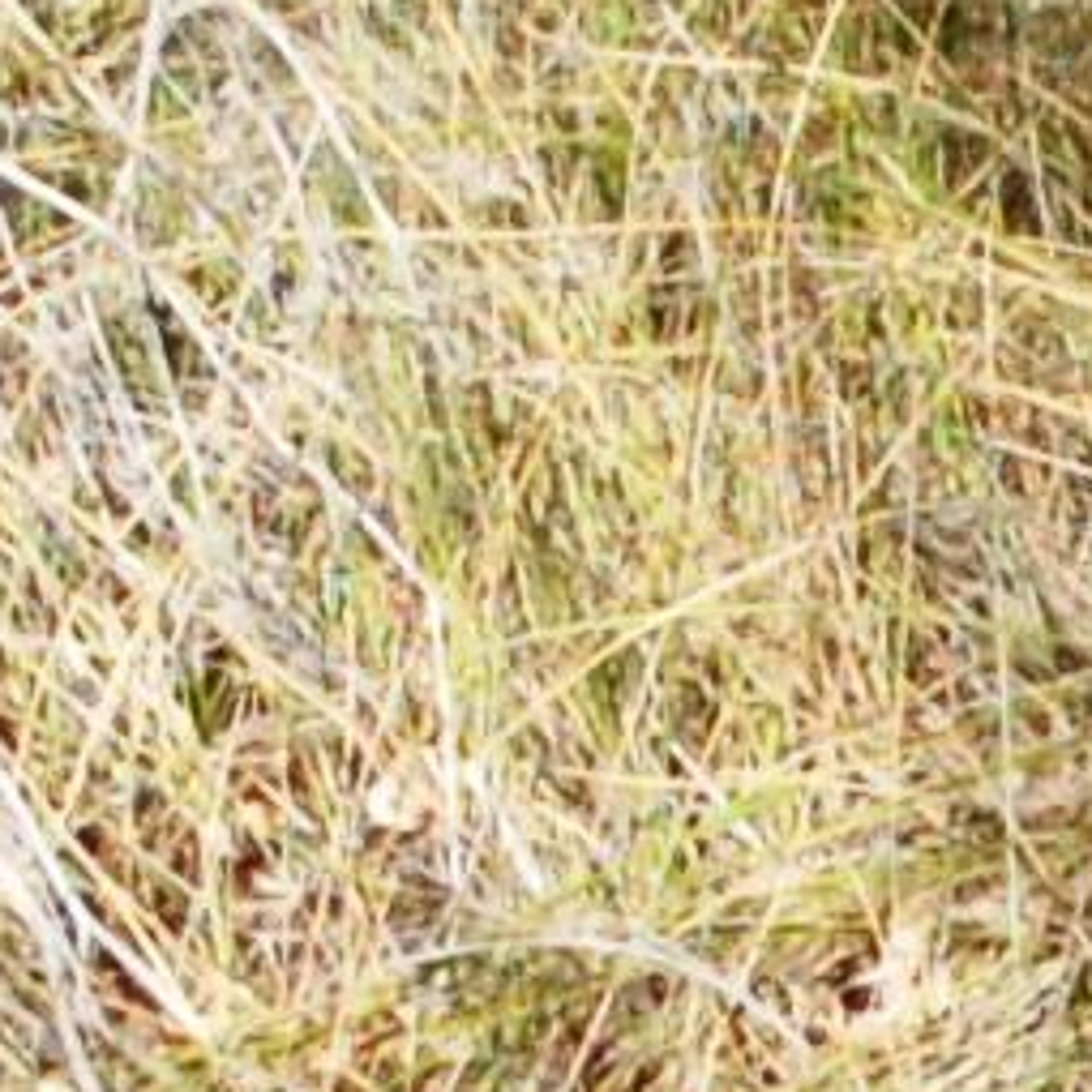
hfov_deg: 4.5
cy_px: 1456
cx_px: 1692
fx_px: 13919
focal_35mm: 390
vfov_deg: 4.5
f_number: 11
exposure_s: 1/500
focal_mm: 26
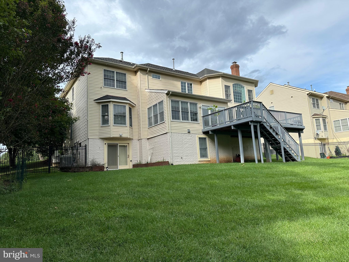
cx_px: 174
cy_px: 131
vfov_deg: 56.8
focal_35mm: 24
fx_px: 242
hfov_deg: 71.6
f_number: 1.78
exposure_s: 1/1692
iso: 80
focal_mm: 6.86
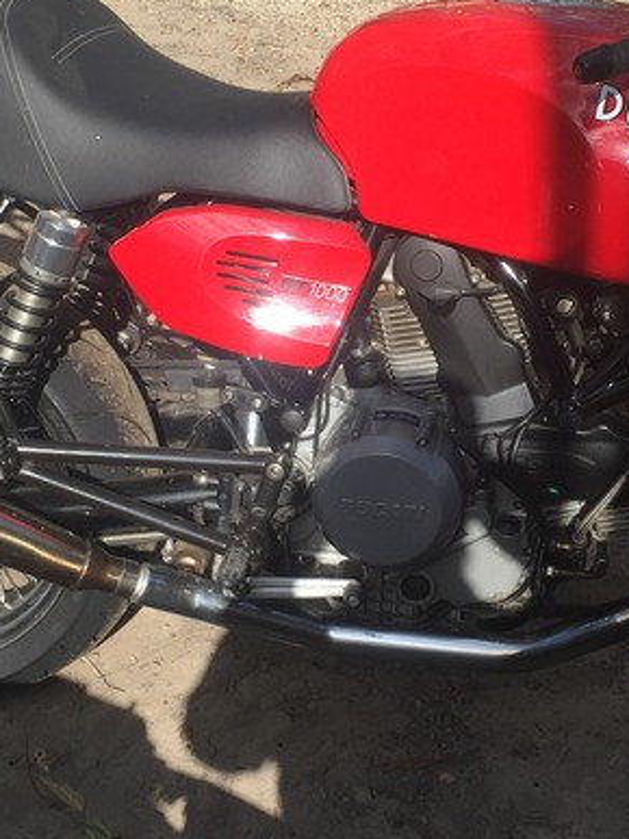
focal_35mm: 60
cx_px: 414
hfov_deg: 24.3
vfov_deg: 32.2
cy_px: 399
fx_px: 1454
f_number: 2.2
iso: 32
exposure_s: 1/1199
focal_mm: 4.15
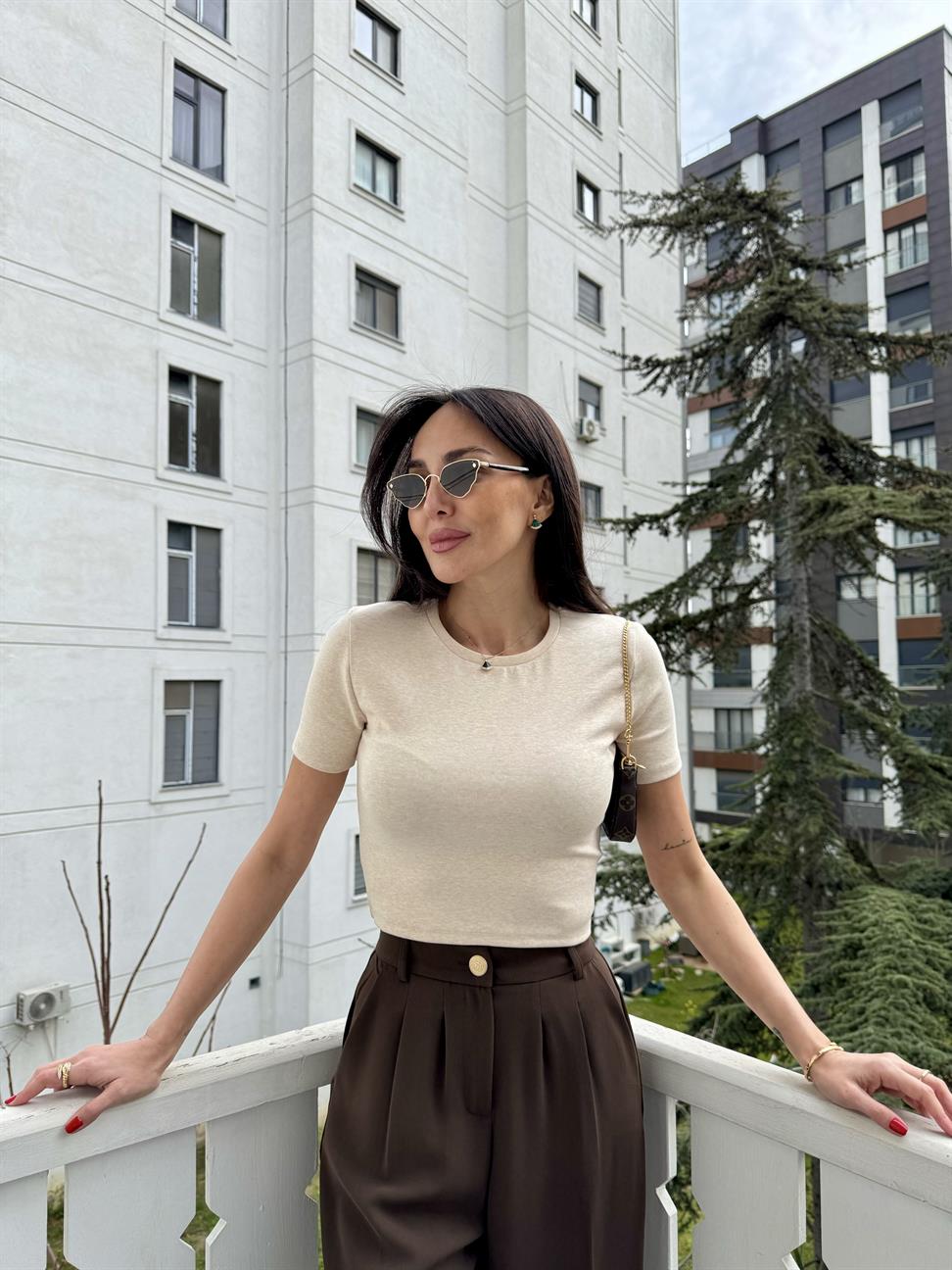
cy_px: 635
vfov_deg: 71.6
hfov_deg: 56.8
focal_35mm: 24
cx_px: 476
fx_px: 880
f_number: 1.78
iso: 80
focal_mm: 6.76
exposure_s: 1/1285
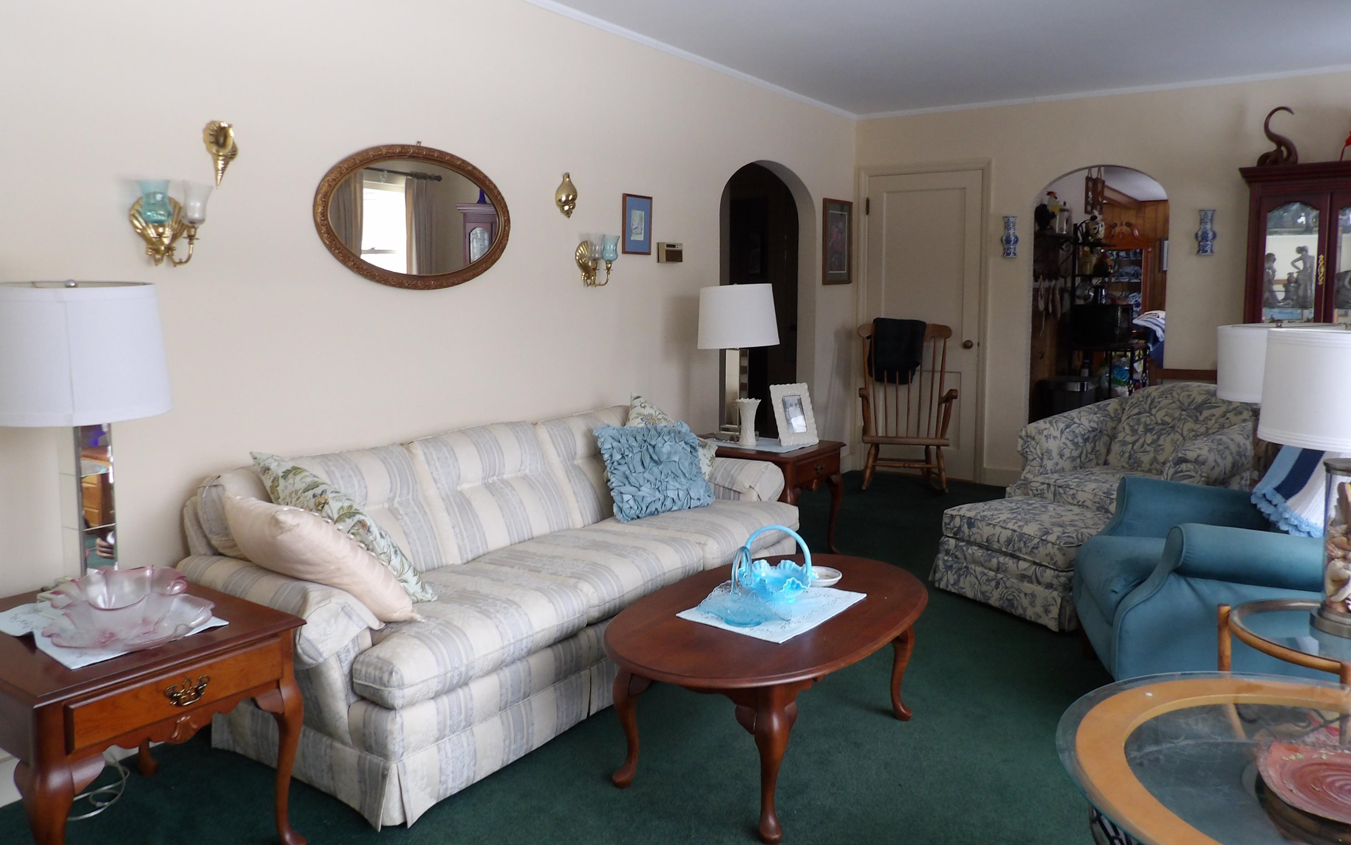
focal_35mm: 26
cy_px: 393
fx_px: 957
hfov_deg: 70.4
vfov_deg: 47.6
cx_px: 671
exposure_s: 1/33
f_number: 3.2
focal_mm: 4.3
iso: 133
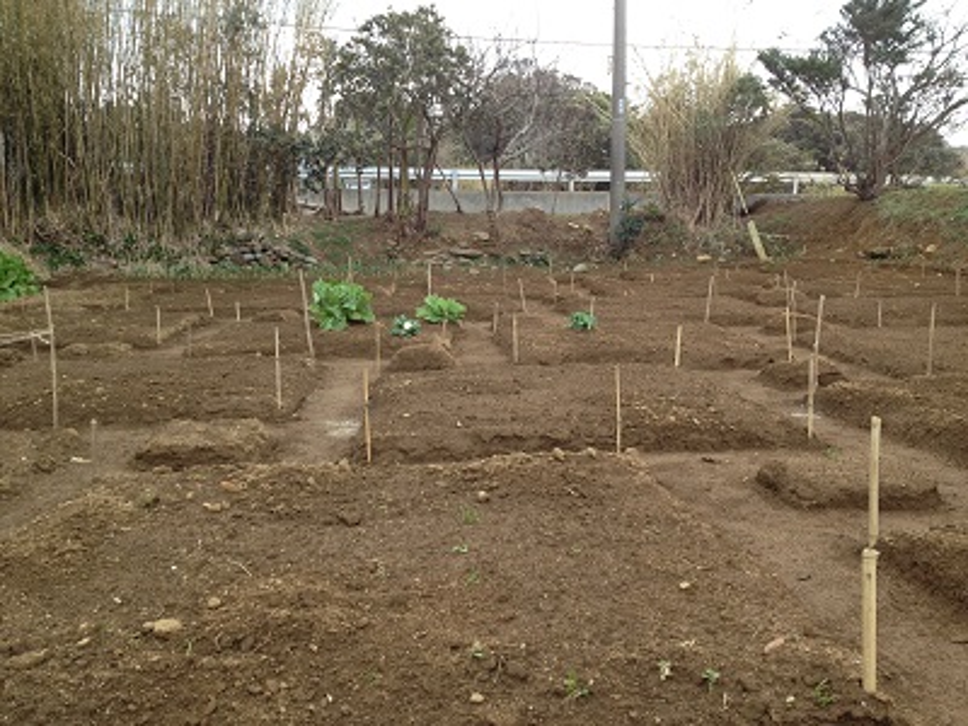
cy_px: 363
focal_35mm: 35
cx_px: 484
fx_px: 979
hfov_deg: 52.6
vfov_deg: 40.7
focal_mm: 4.28
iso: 50
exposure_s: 1/247
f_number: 2.4
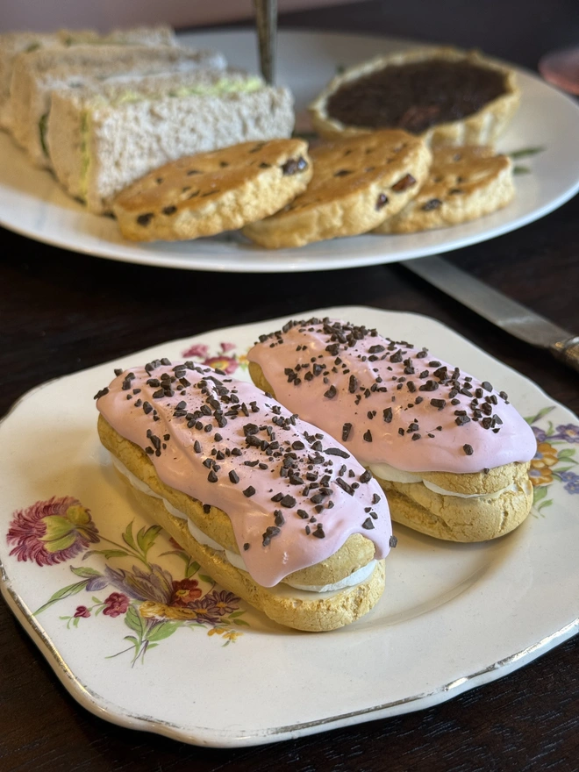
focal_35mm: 48
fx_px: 1070
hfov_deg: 30.3
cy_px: 386
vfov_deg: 39.7
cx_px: 290
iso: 100
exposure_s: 1/50
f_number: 1.78
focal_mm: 6.76
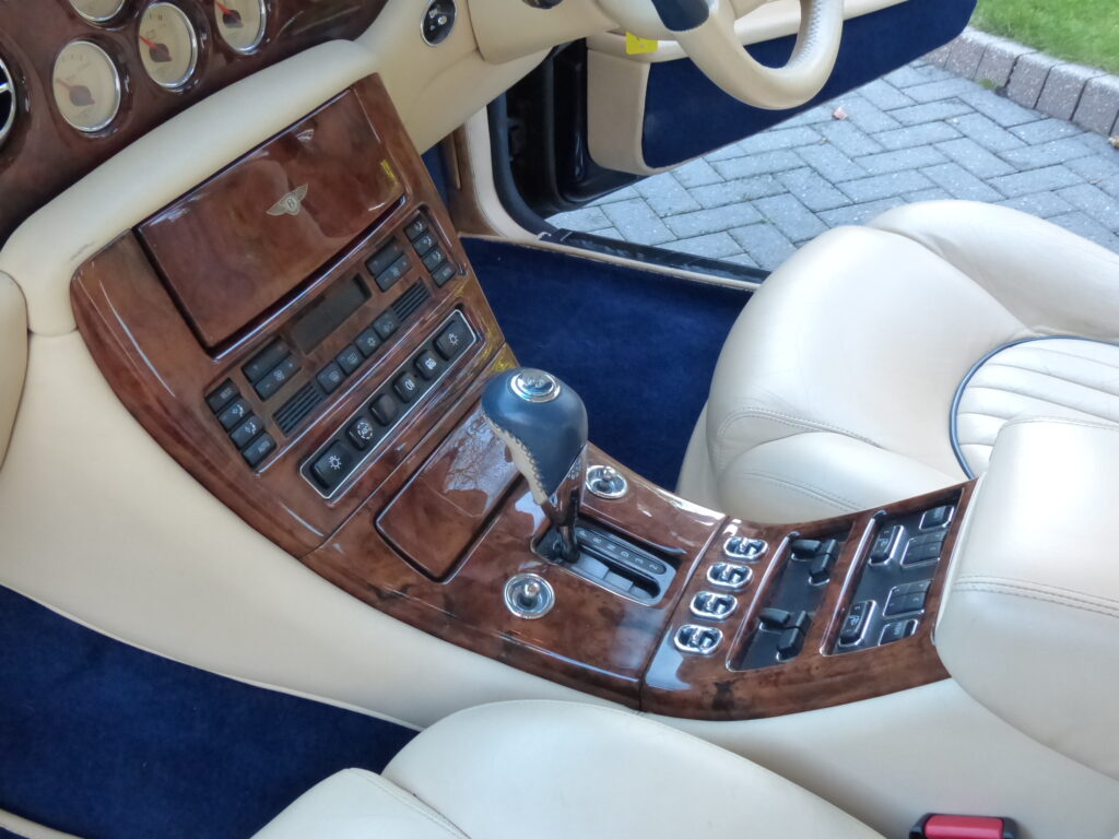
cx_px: 560
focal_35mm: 38
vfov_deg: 37.7
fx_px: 1228
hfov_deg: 49.0
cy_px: 420
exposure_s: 1/60
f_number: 4.5
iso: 800
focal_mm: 6.8
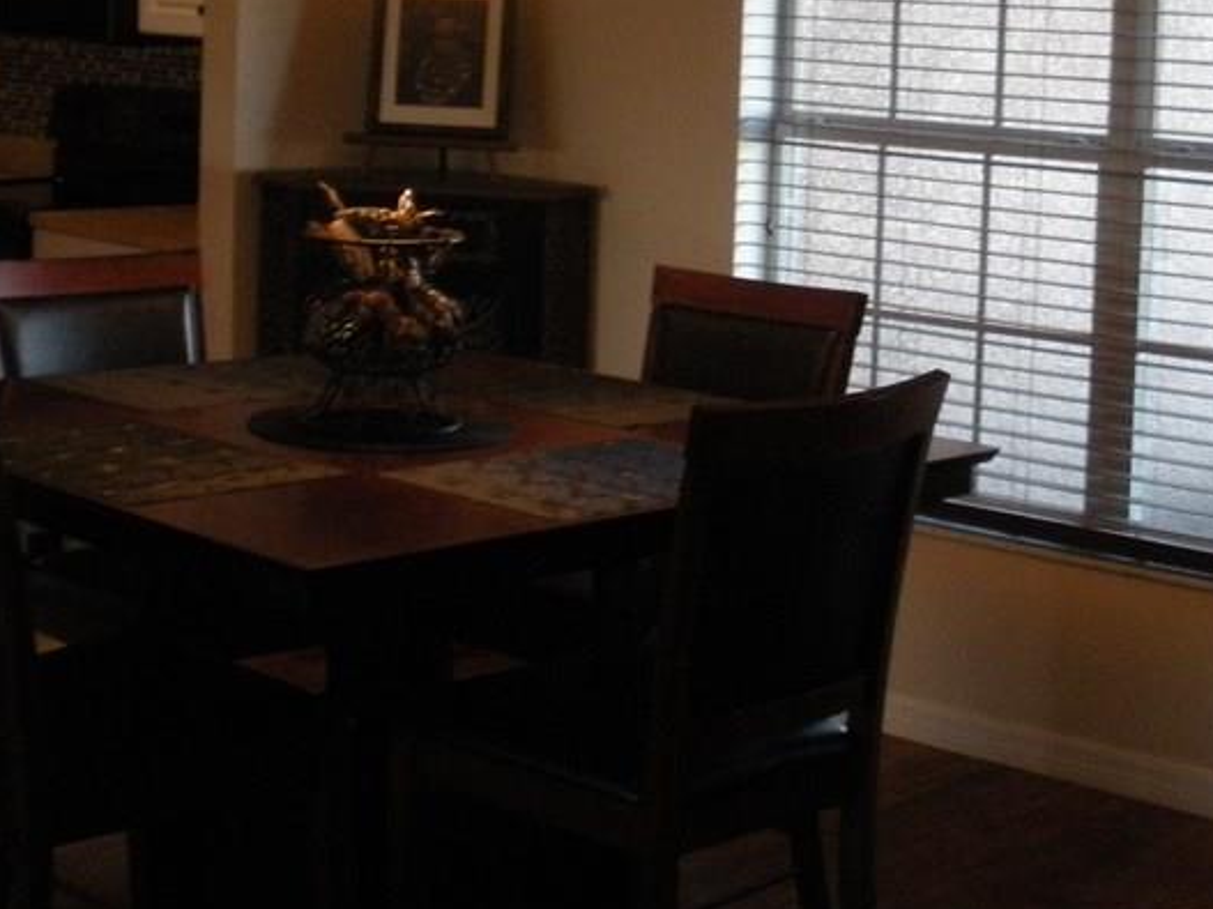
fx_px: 2382
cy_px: 55
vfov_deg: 21.0
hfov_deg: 28.4
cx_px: 803
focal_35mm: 68
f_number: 3.5
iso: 400
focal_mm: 6.3
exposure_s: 1/55.2
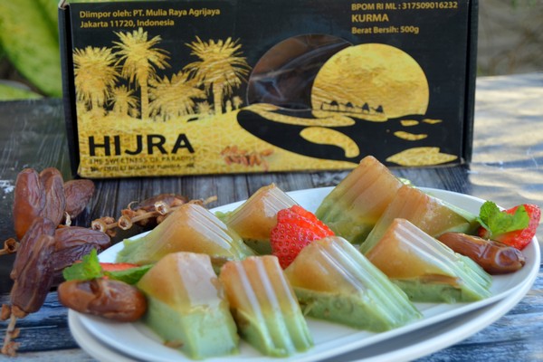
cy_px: 181
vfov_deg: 17.5
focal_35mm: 78
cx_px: 272
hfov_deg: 26.0
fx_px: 1176
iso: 400
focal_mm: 52
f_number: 5.6
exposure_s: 1/100
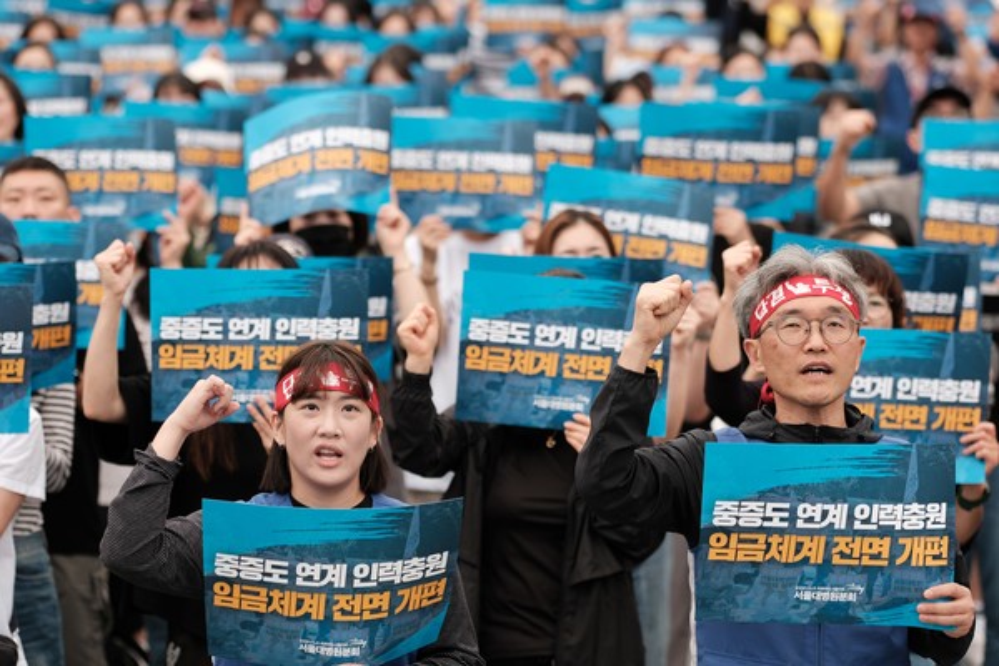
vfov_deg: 10.2
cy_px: 333
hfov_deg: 15.2
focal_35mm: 135
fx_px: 3746
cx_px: 500
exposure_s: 1/500
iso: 250
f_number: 2.2
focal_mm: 90
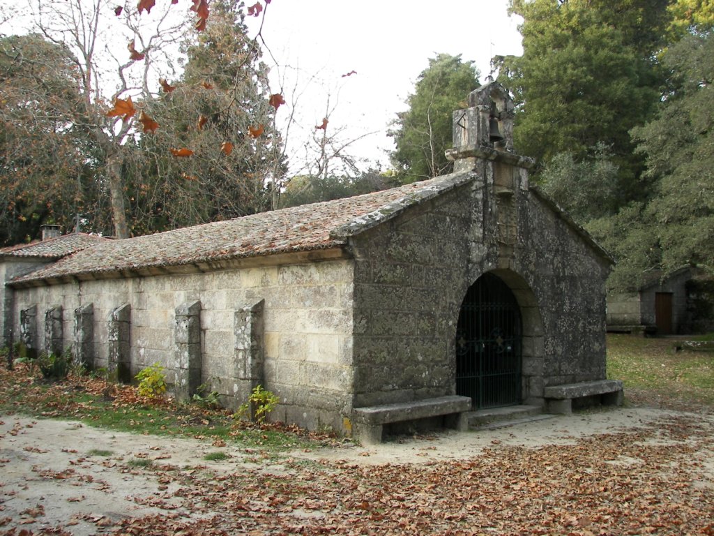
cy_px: 268
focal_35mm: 36
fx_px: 743
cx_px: 357
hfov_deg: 51.4
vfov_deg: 39.7
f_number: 2.8
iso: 50
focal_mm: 6
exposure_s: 1/40
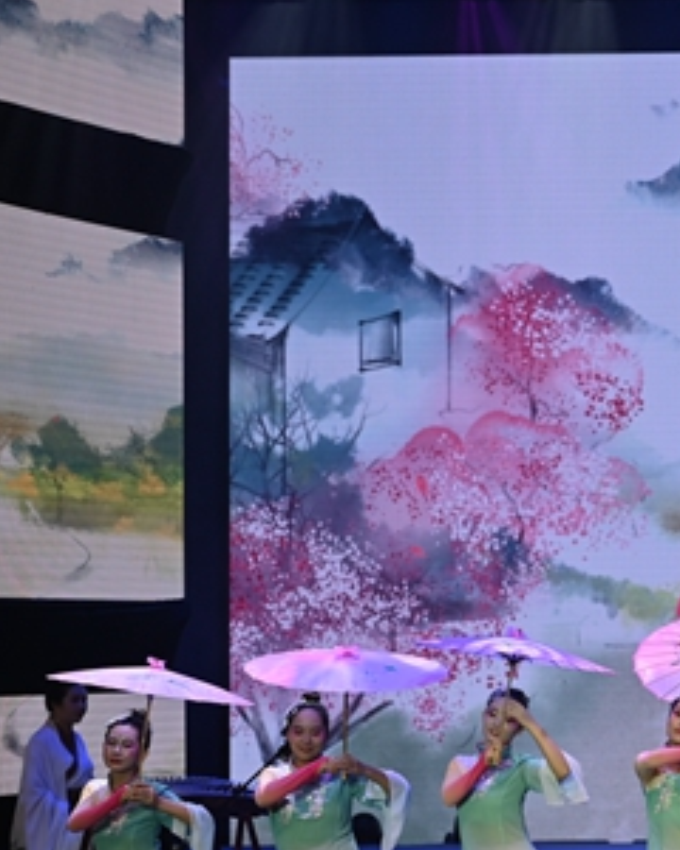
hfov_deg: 12.0
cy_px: 514
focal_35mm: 125
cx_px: 892
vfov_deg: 15.4
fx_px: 3145
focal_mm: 50
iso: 280
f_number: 4
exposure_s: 1/250
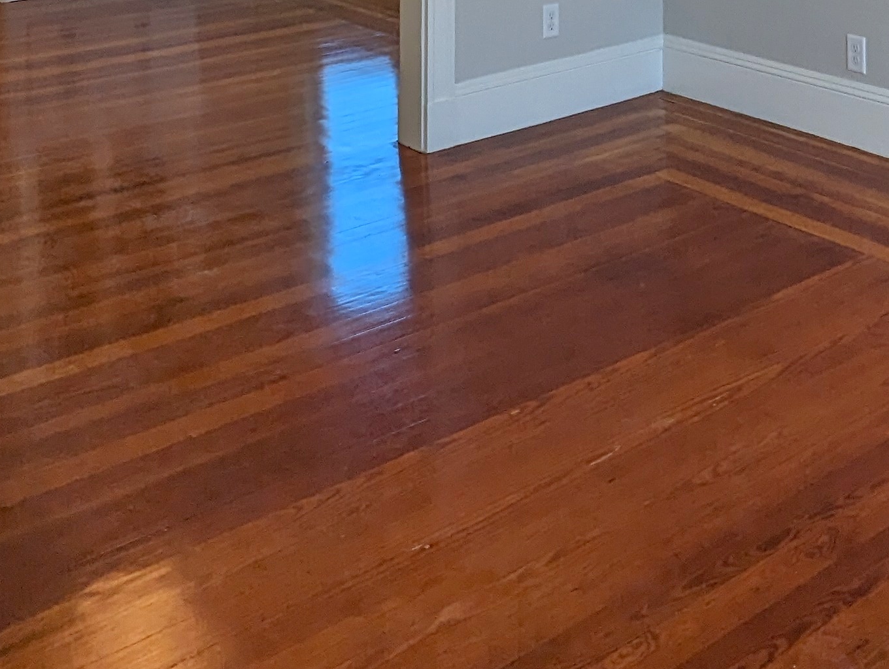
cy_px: -283
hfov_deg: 39.2
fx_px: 1234
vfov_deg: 24.7
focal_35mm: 48
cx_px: 585
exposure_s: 1/269
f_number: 2.2
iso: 51
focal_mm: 2.35
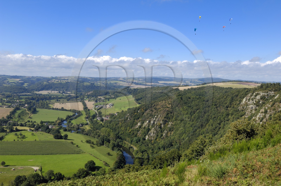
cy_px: 93
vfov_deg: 43.5
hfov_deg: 62.0
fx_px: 234
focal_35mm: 30
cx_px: 140
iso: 100
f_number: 9
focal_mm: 20
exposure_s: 1/125
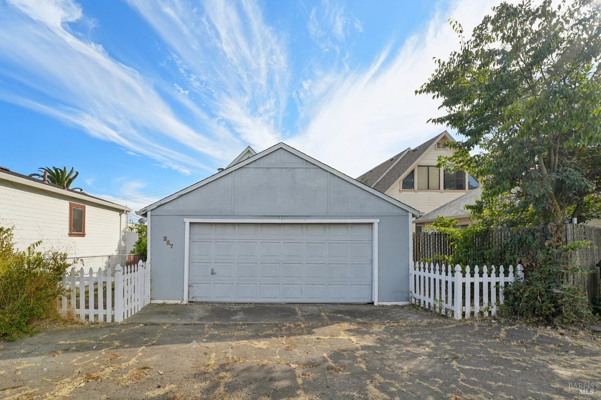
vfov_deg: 81.2
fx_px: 234
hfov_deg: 104.3
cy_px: 200
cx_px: 300
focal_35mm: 14
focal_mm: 14
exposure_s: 1/1000
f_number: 8
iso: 800
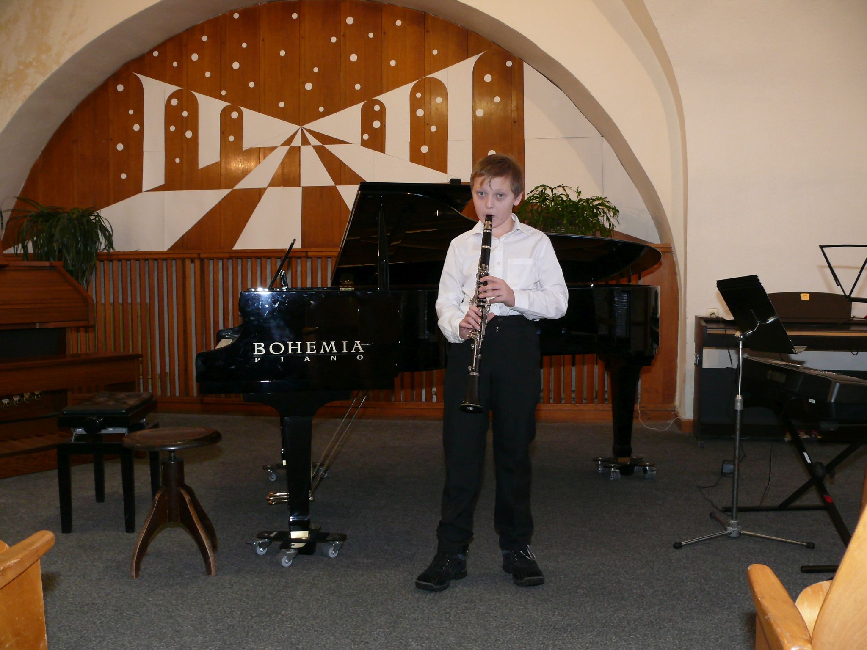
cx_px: 434
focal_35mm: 35
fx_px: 877
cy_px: 325
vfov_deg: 40.7
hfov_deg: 52.6
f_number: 2.8
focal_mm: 7.4
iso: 200
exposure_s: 1/30
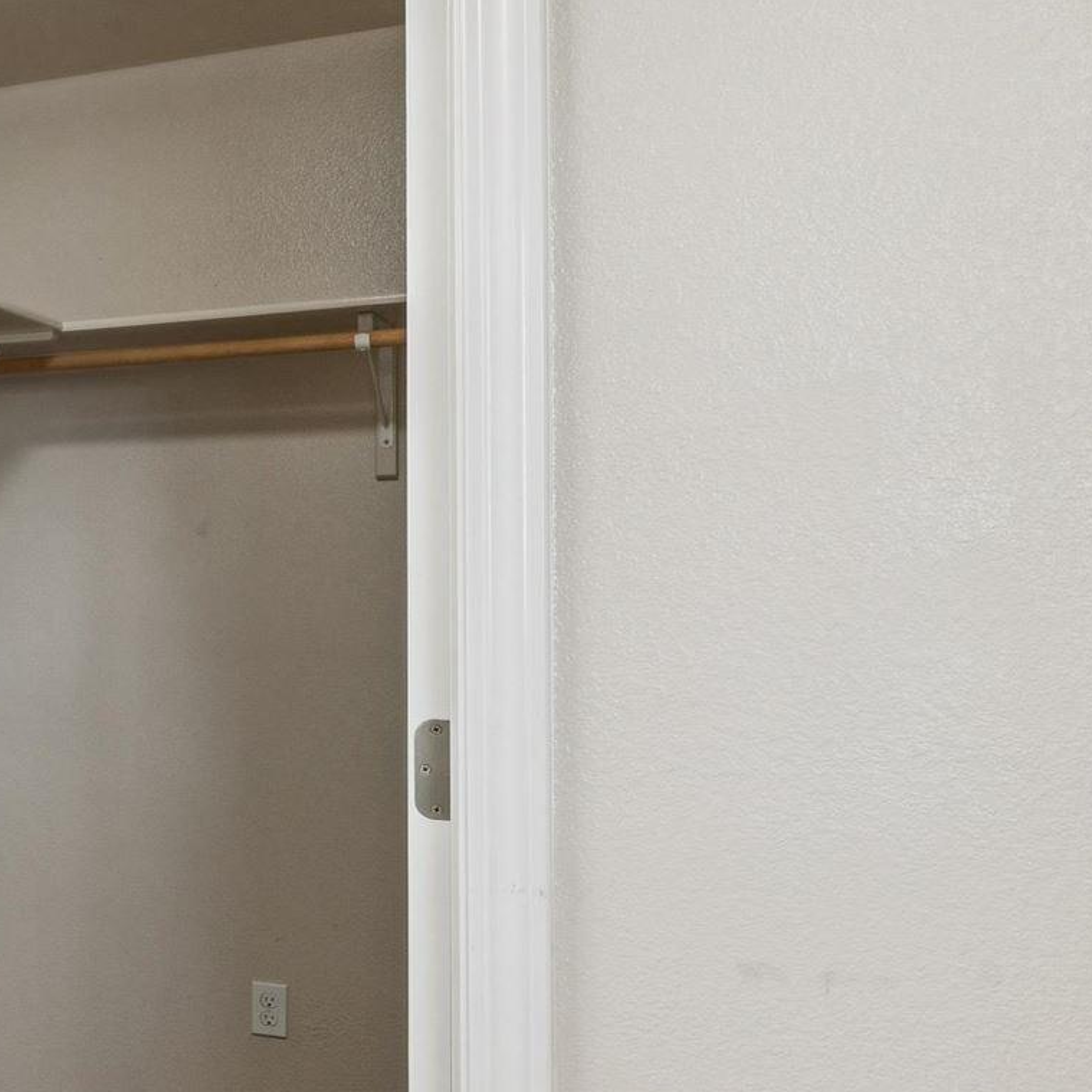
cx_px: -778
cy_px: 620
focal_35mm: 56
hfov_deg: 21.8
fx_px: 2000
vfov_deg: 30.5
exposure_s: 1/8
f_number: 13
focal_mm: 16.3
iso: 400
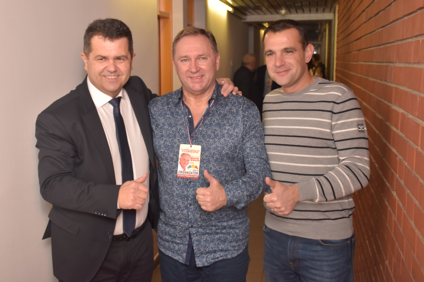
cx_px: 212
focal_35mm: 51
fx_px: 601
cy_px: 141
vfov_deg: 26.5
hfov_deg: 38.9
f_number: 7.1
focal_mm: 34
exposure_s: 1/200
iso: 1000
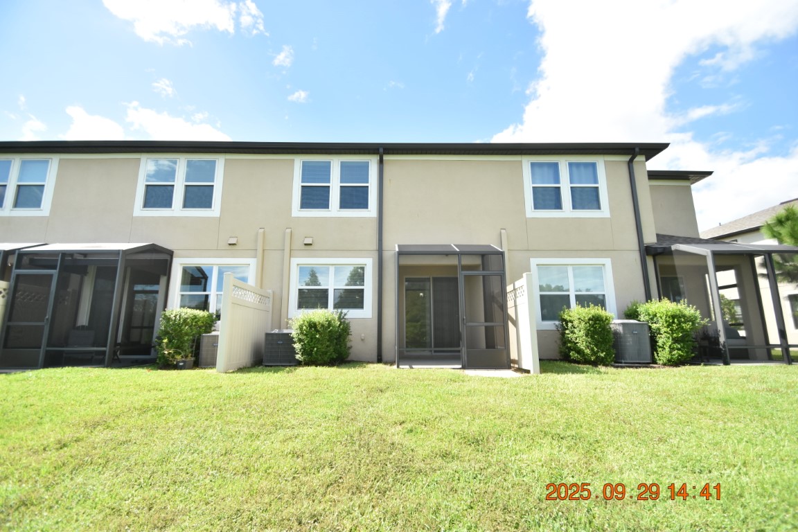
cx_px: 399
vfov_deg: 77.3
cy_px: 266
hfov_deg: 100.4
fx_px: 332
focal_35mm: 15
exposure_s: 1/3000
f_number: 3.5
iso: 800
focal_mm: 10
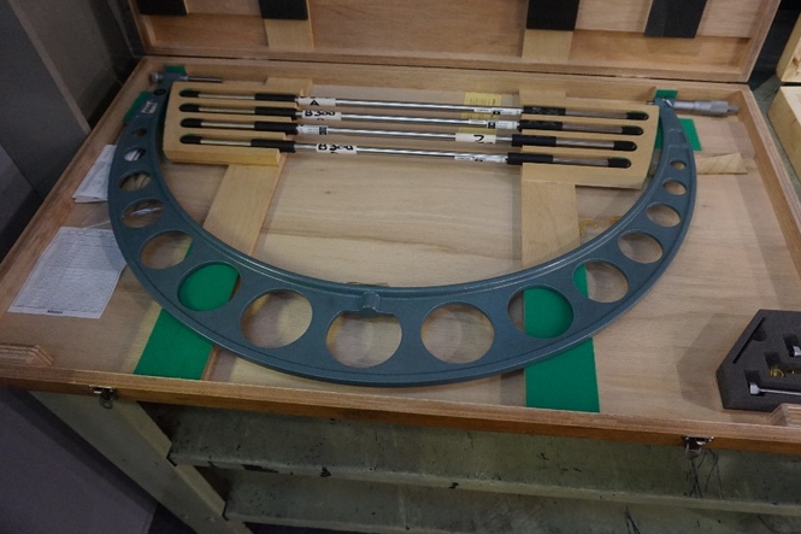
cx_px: 428
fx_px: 578
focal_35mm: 26
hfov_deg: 69.3
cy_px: 260
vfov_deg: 49.5
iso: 3200
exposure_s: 1/100
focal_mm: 16
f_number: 3.5
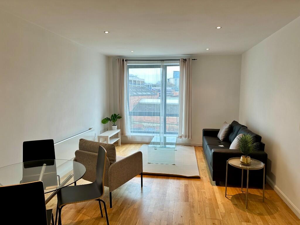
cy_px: 112
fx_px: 208
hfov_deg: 71.6
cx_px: 150
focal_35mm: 24
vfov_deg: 56.8
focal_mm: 6.86
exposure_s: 1/100
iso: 80
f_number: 1.78
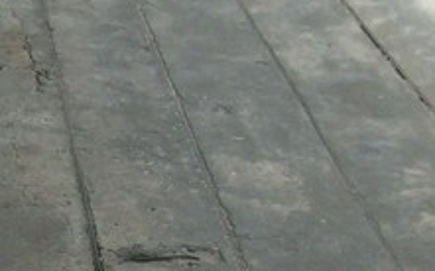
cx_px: 31
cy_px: 214
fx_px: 1588
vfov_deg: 9.8
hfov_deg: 15.4
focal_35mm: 134
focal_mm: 5.8
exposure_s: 1/350
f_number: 2.8
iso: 80
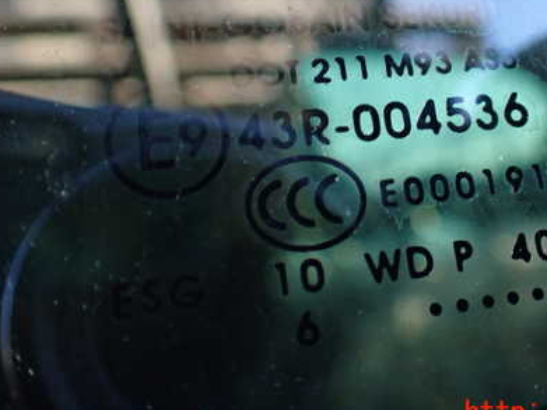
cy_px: 116
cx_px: 361
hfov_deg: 40.8
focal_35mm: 46
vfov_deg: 31.1
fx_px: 727
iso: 250
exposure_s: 1/125
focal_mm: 5.4
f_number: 2.3
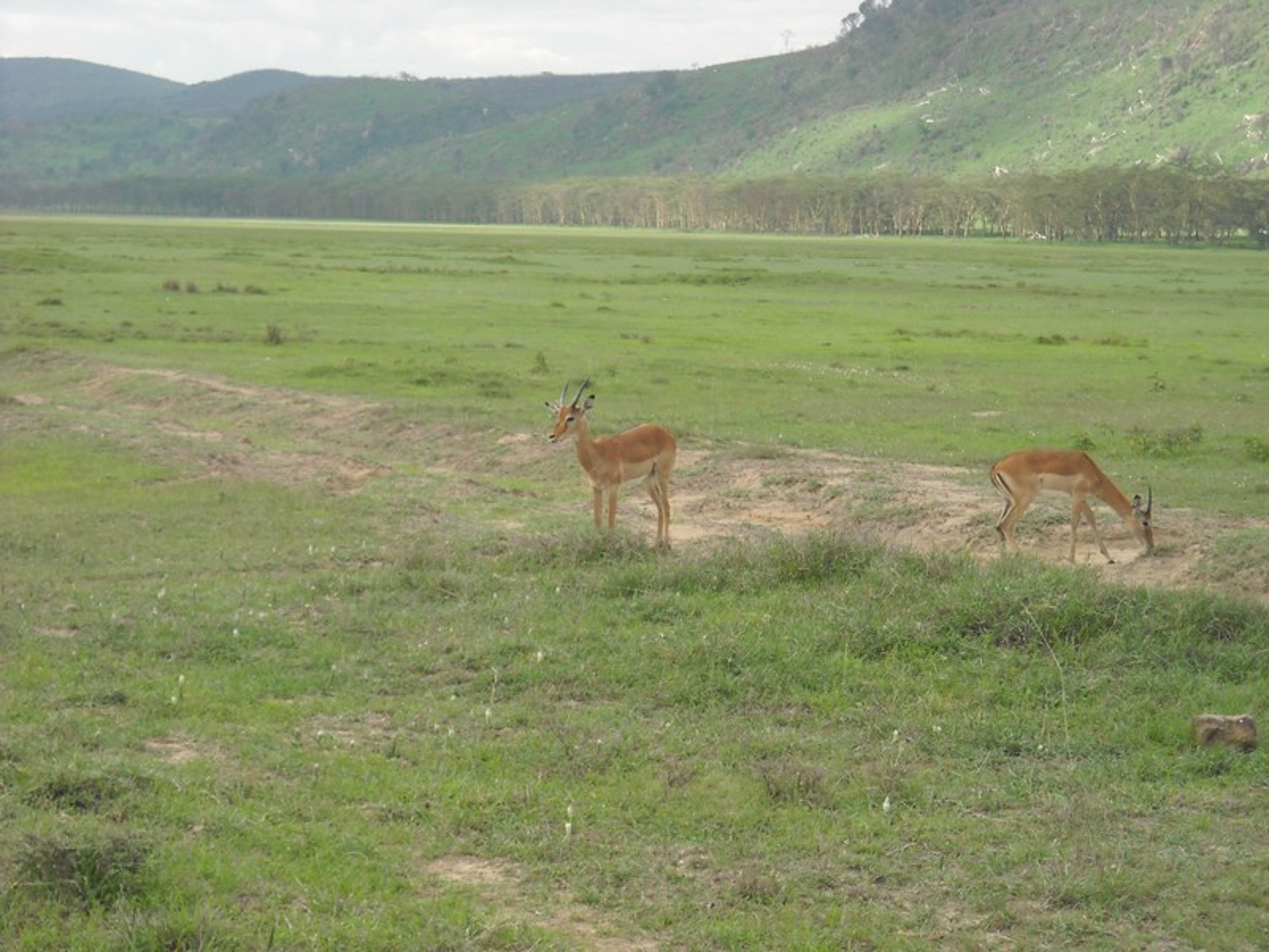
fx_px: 3849
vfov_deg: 14.1
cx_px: 634
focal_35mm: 105
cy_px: 476
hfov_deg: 18.7
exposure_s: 1/250
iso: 100
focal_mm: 17.1
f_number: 4.7
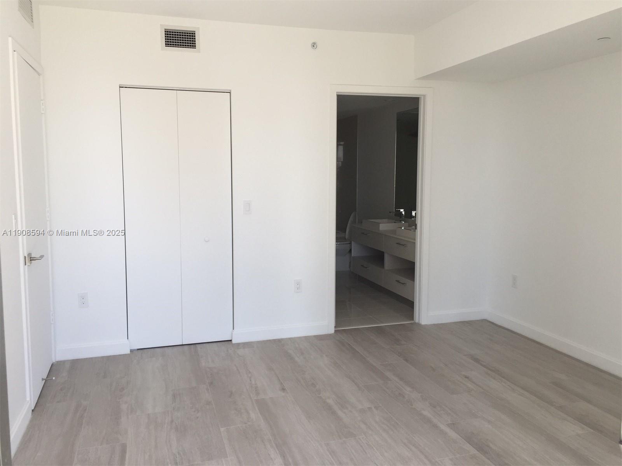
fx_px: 521
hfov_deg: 61.7
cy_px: 233
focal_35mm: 29
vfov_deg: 48.2
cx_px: 311
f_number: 2.2
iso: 32
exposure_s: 1/120
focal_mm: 4.15
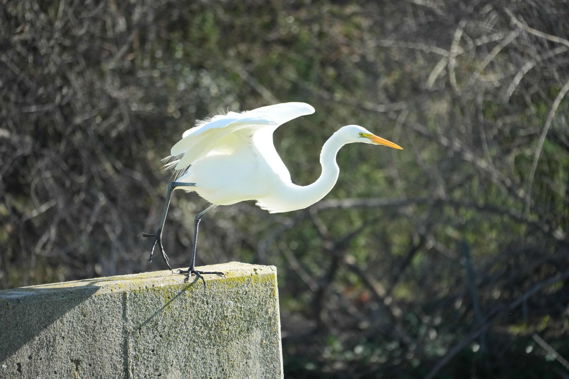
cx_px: 284
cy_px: 190
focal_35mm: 273
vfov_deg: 5.0
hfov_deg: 7.5
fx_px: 4315
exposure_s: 1/2000
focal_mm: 273
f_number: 7.1
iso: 3200
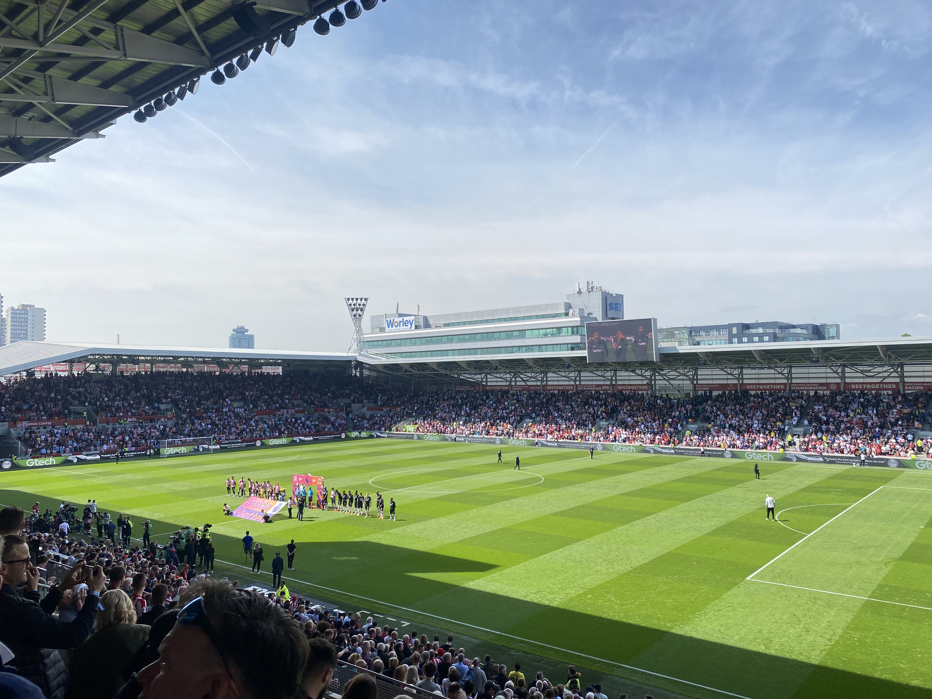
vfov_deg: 53.1
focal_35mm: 26
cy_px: 350
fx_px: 700
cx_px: 466
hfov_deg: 67.3
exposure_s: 1/1996
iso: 32
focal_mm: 4.25
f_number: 1.8
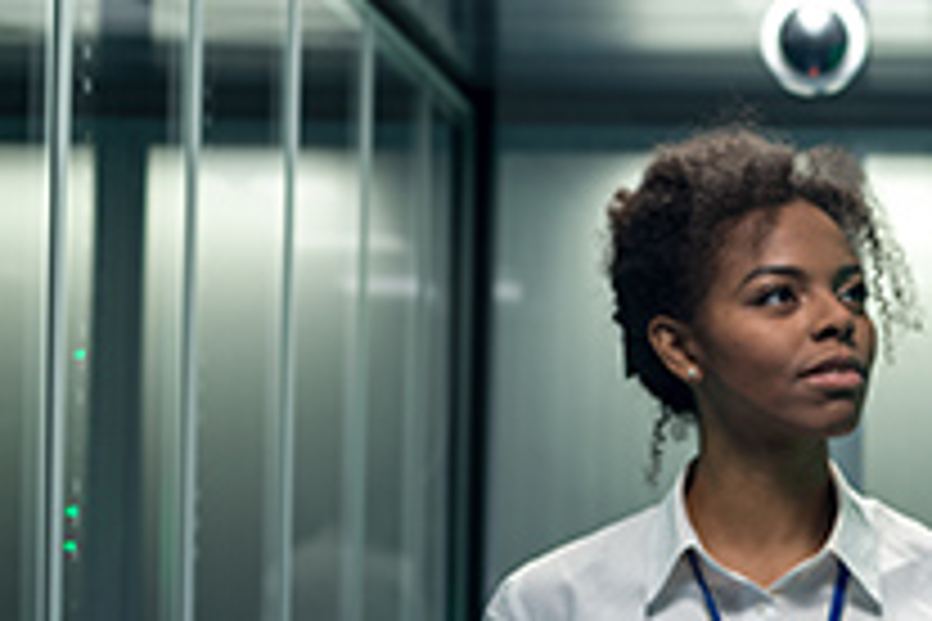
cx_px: 1288
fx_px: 3754
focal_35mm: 145
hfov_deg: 13.5
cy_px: 493
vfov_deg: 9.4
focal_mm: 50
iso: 400
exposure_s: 1/250
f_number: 3.5
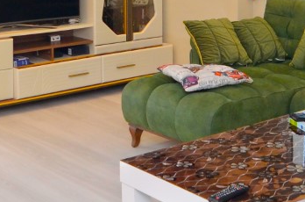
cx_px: 134
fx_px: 653
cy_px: -53
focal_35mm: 77
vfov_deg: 16.7
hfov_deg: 26.3
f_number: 2.8
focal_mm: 11
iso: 400
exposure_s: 1/60
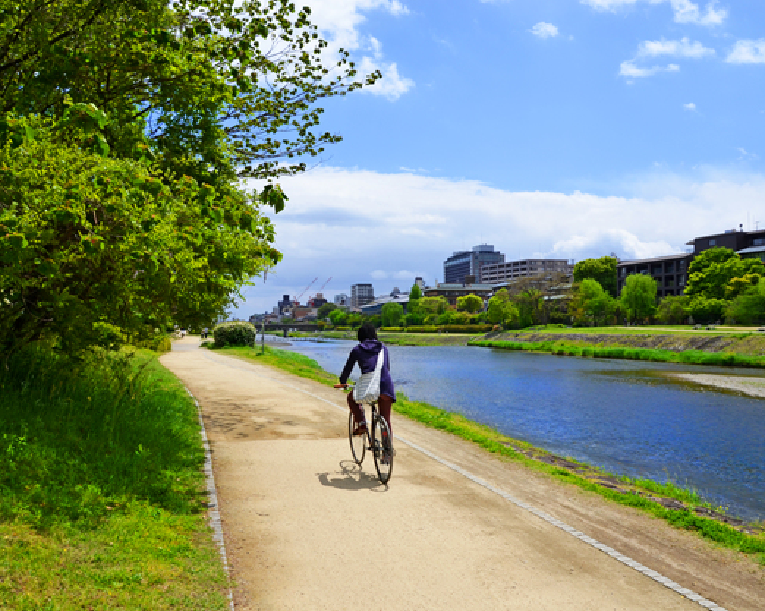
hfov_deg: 57.2
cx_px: 400
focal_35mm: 31
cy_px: 307
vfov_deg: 47.1
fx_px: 701
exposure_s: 1/250
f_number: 8
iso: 180
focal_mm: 18
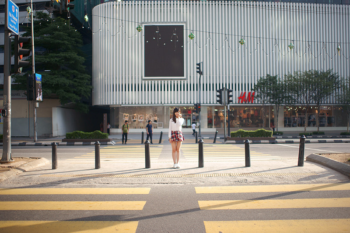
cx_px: 175
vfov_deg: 37.8
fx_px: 340
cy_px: 116
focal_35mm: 35
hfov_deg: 54.4
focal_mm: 35
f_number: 1.4
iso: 100
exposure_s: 1/2500
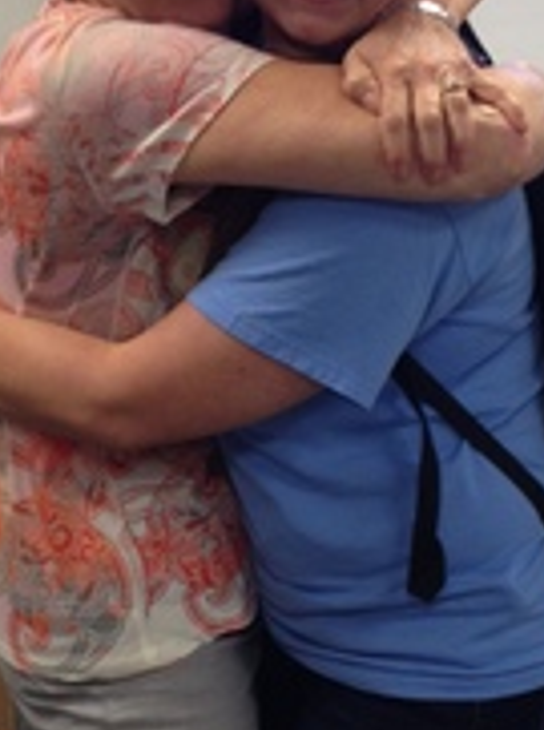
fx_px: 1956
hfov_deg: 15.8
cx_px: 290
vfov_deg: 21.1
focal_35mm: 93
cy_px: 464
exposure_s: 1/20
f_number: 2.4
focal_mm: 4.28
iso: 80
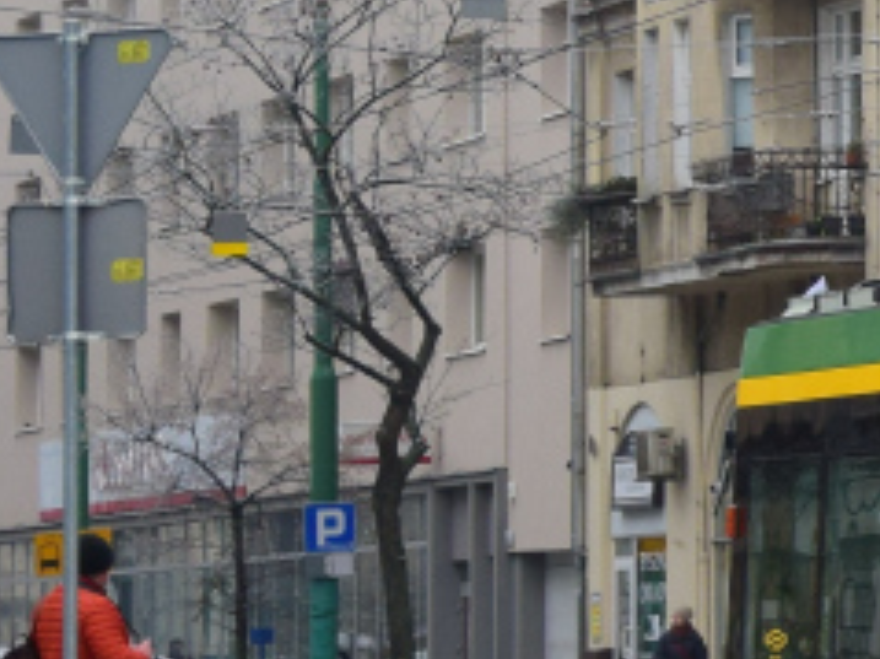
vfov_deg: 5.0
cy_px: -2
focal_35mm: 298
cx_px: 2379
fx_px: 7572
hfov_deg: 6.2
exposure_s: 1/320
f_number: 5
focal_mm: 38
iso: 400
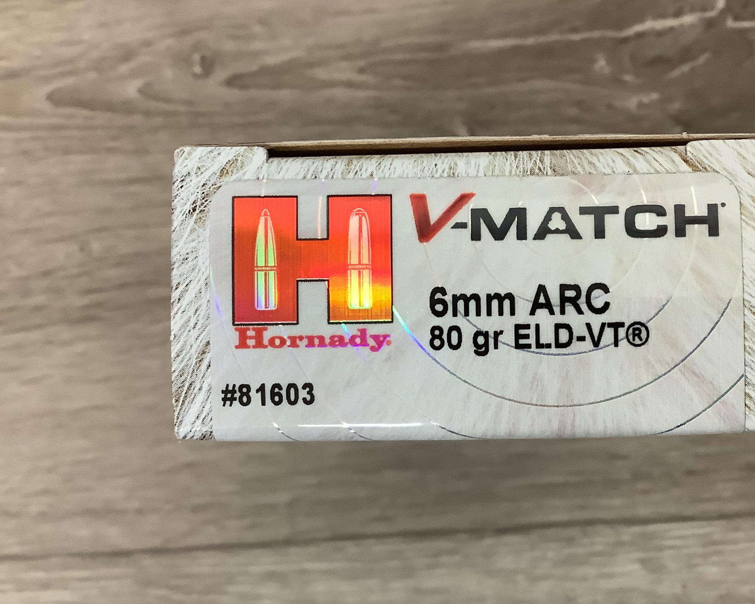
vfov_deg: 38.2
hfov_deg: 46.4
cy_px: 333
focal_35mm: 39
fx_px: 872
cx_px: 472
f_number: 2.4
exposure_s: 1/60
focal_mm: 3.3
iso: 200
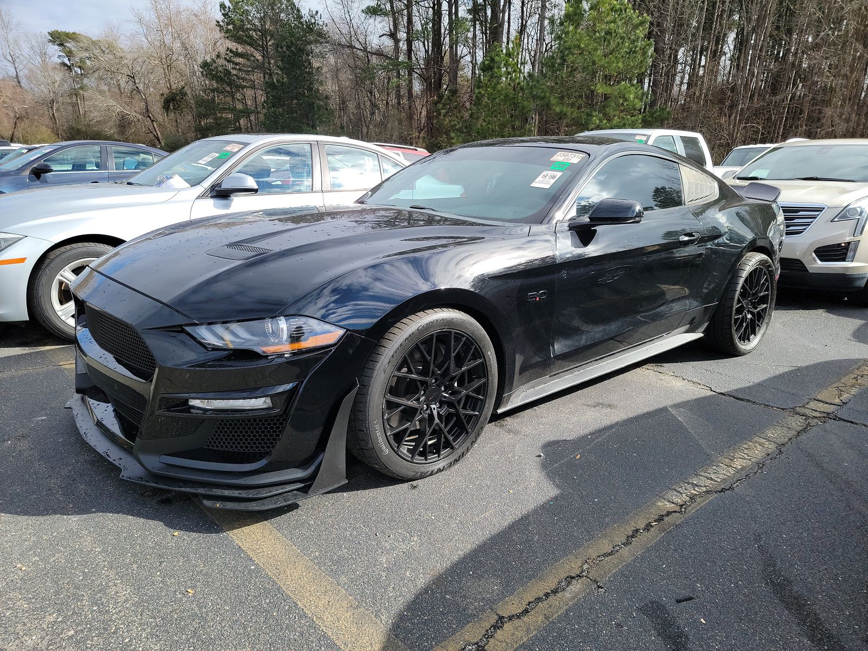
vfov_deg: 56.8
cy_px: 326
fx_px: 602
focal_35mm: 24
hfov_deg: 71.6
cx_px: 434
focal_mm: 6.7
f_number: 1.8
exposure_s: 1/440
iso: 50
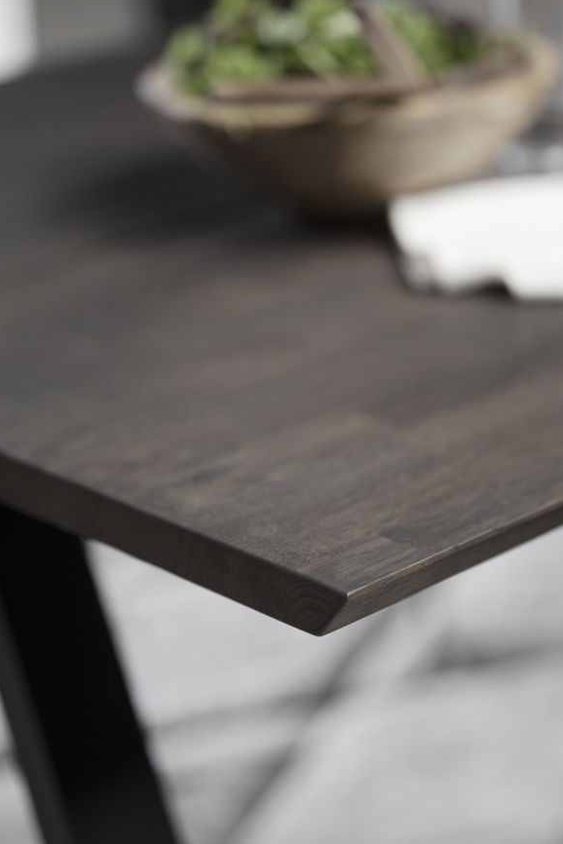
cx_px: 286
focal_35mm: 94
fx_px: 2203
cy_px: 378
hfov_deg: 14.6
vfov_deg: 21.7
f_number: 1.8
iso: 400
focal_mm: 85
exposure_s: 1/160
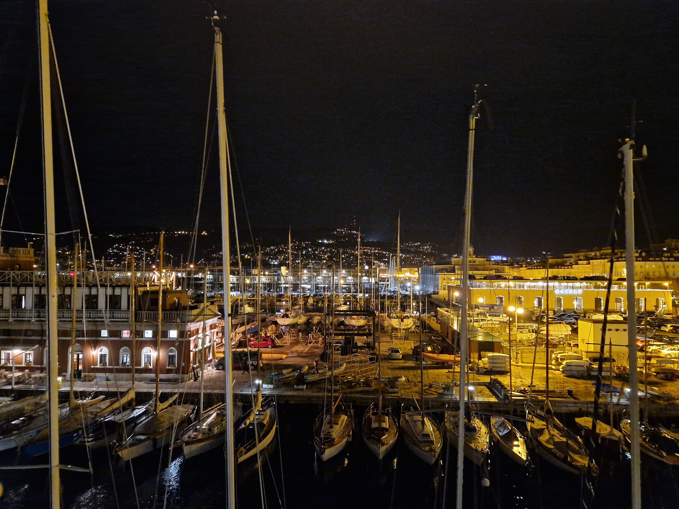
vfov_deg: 58.9
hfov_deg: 73.9
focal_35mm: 23
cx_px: 340
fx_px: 451
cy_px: 254
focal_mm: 5.4
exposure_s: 1/25
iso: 1600
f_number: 1.8
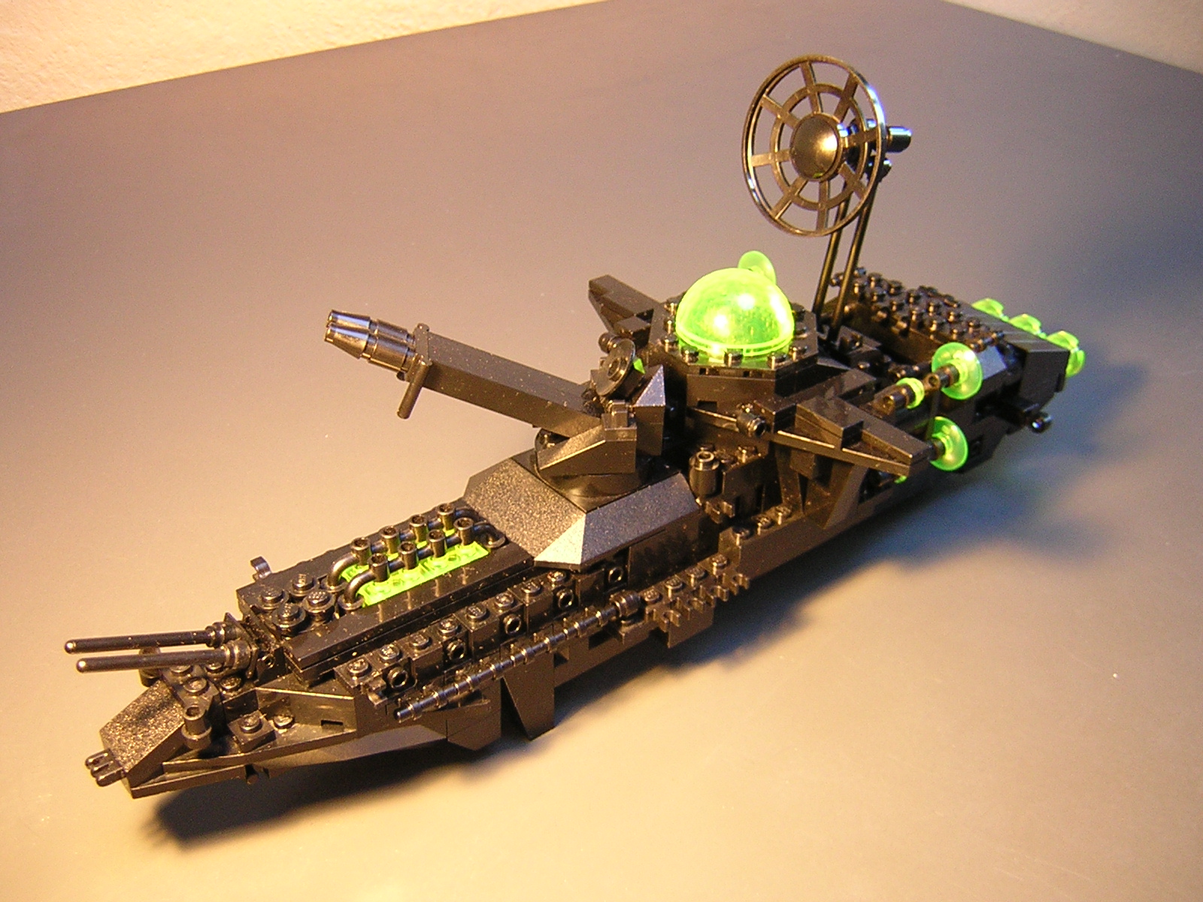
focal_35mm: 36
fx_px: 1251
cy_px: 451
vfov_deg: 39.7
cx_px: 602
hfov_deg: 51.4
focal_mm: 4.7
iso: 282
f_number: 2.6
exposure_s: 1/3.5
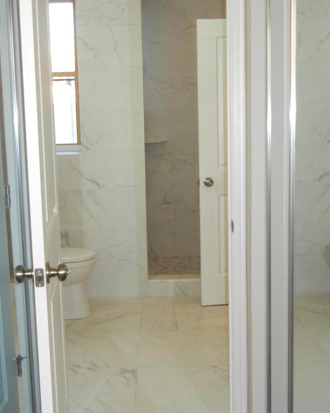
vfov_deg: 36.6
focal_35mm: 51
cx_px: 137
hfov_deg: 29.6
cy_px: 211
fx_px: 622
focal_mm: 5.4
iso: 200
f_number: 3.5
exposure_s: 1/30
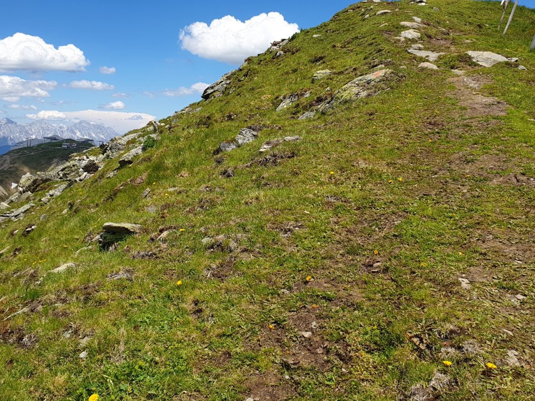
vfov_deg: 39.1
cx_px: 243
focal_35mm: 36
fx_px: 556
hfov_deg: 51.3
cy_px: 127
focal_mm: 4.3
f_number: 2.4
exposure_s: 1/1894
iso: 50
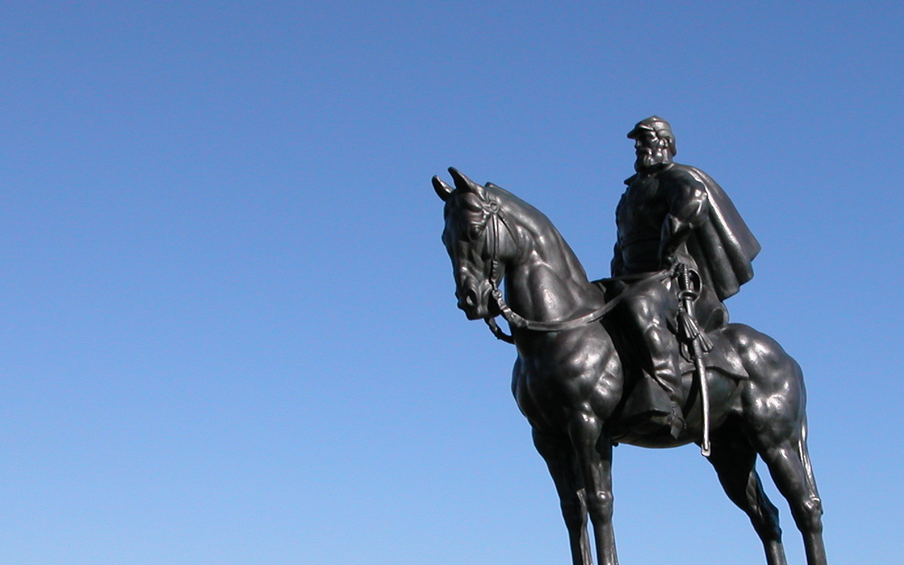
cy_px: 424
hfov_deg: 29.6
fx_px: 1700
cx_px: 605
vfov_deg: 18.7
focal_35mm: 69
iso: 100
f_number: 6.3
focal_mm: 8.9
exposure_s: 1/428
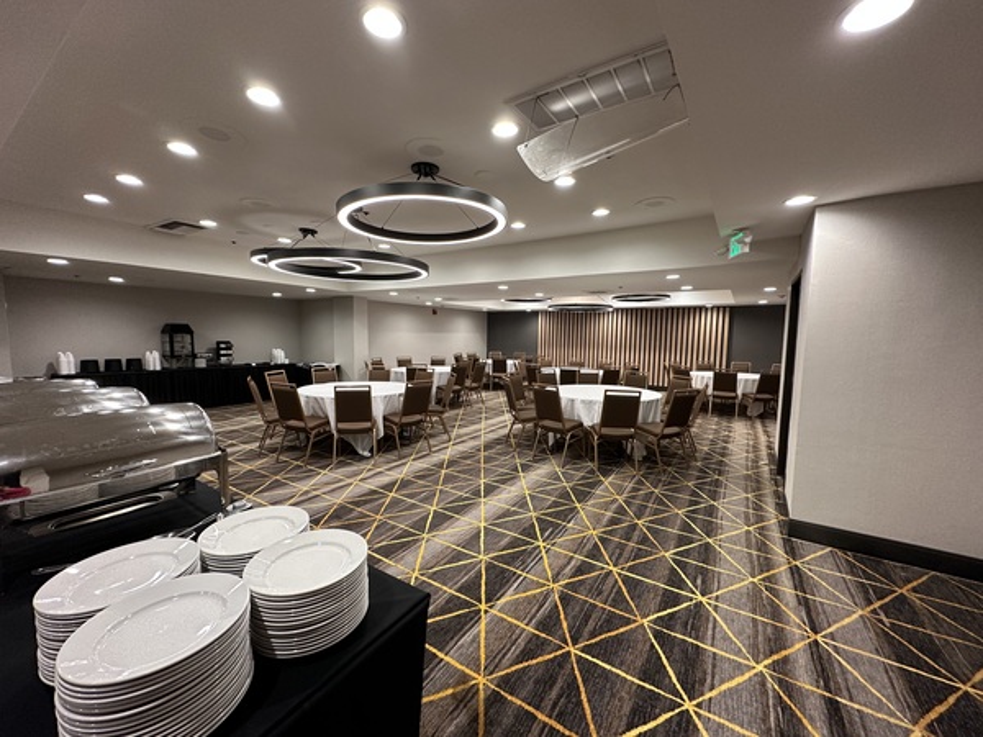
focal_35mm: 14
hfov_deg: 102.1
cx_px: 492
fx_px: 398
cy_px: 368
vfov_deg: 85.7
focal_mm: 2.22
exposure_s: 1/60
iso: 250
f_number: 2.2
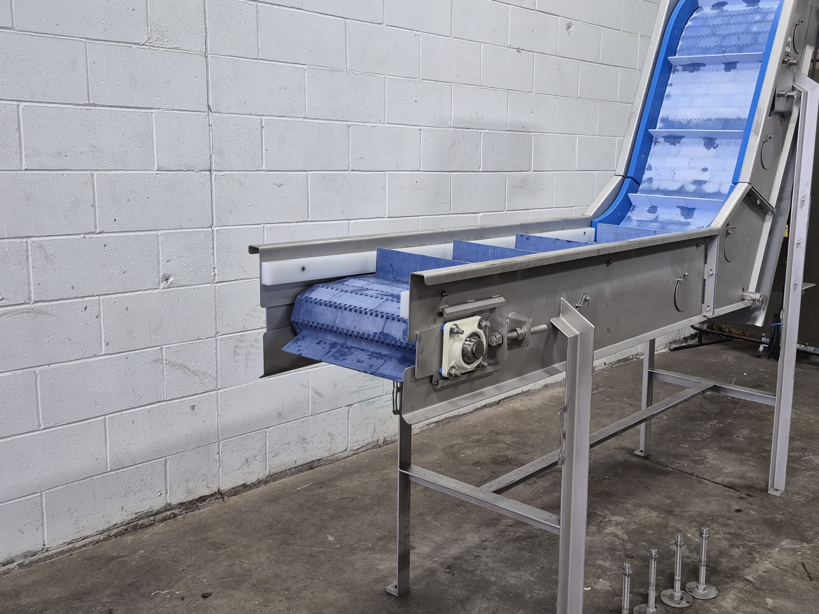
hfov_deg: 53.2
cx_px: 528
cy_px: 278
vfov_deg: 41.7
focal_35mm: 34
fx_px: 804
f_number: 1.8
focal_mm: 5.4
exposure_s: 1/120
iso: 200
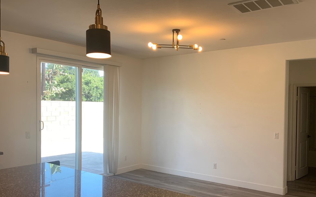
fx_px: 293
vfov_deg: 37.2
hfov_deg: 56.7
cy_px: 113
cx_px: 167
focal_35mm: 34
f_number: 1.8
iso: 32
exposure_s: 1/120
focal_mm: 3
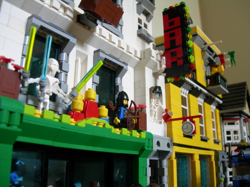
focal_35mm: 38
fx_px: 274
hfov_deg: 49.0
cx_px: 125
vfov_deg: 37.7
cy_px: 94
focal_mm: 7.8
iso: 71
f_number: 2.8
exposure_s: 1/3.8
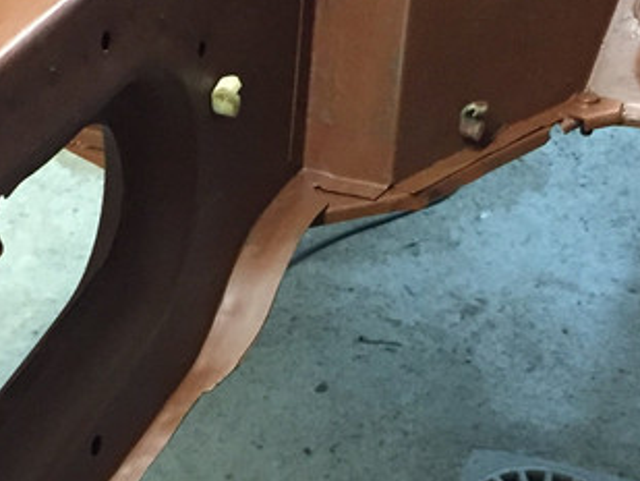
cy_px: 466
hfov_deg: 19.6
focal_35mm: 100
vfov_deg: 14.6
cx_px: 241
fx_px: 1850
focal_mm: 4.15
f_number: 2.2
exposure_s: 1/17
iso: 320
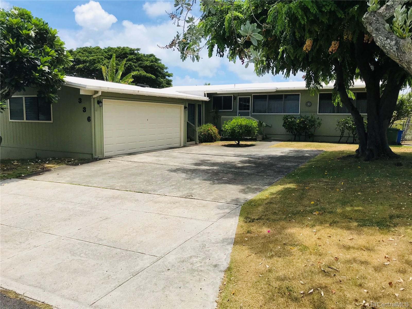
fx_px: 333
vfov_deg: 49.7
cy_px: 154
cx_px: 206
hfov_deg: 63.4
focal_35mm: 28
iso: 20
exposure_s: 1/2740
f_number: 1.8
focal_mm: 3.99
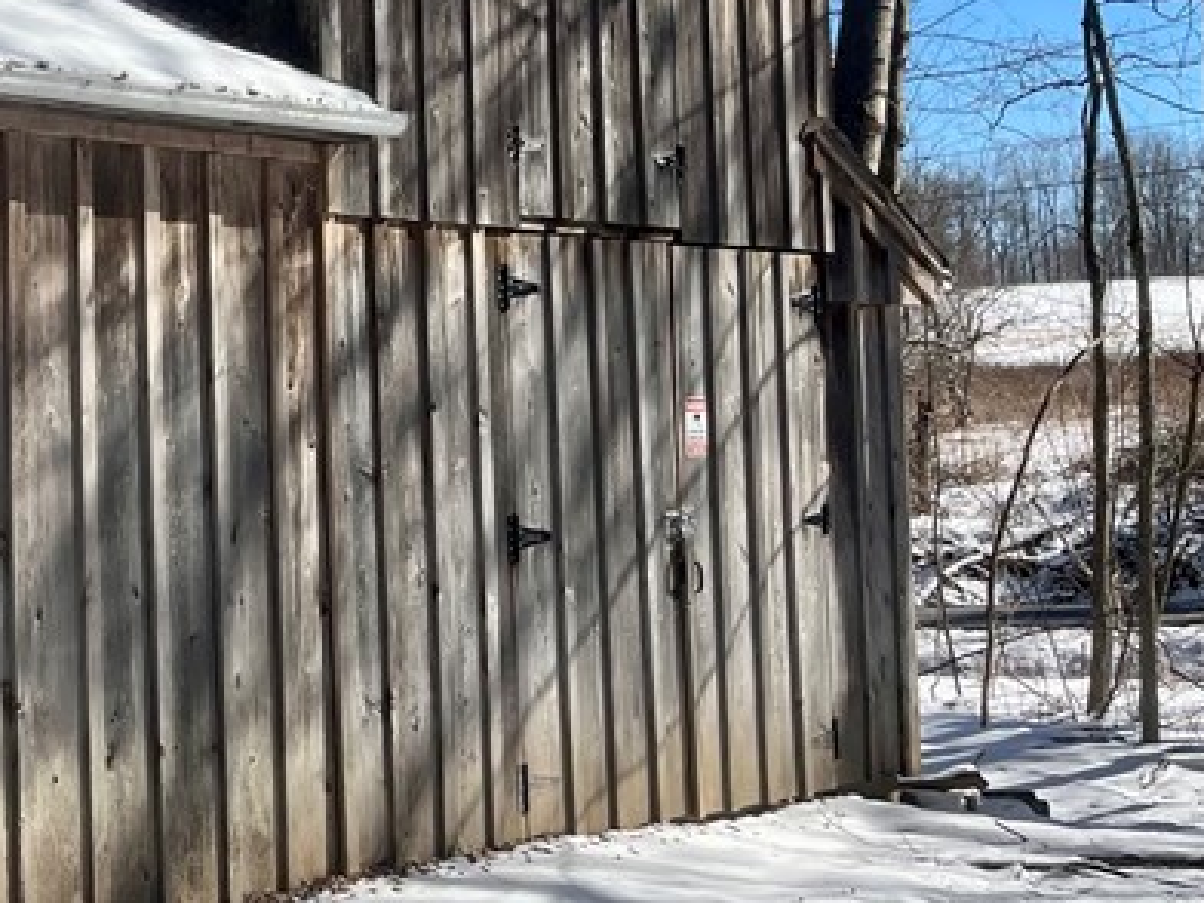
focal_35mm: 68
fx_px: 2365
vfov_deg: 21.3
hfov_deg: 25.2
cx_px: -307
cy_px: 169
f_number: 1.6
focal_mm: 5.1
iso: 50
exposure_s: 1/3049
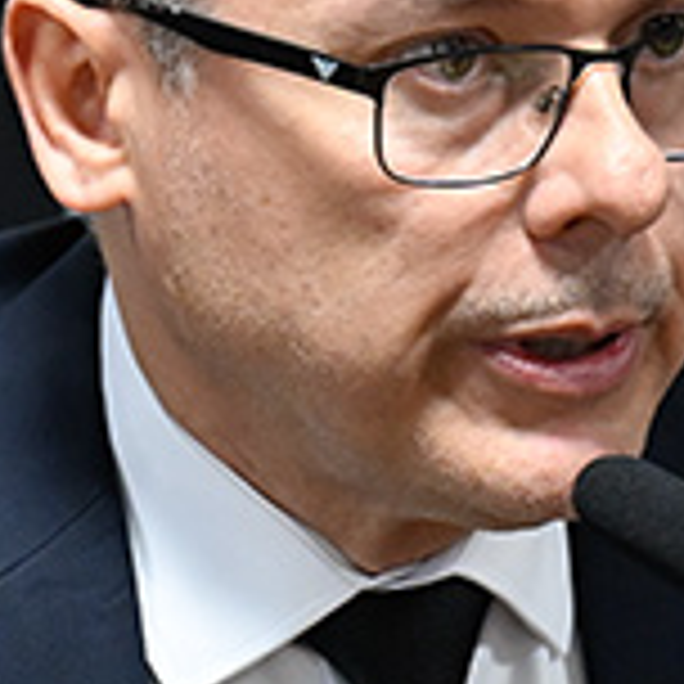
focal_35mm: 733
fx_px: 16387
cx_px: 657
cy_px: 518
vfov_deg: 2.4
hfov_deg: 2.4
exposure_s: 1/200
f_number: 2.8
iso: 2000
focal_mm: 102
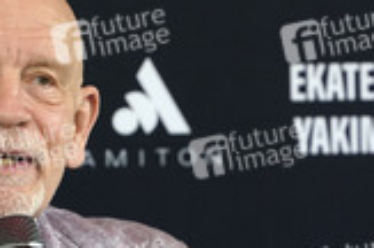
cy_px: 209
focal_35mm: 553
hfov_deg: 3.7
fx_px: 5734
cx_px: 279
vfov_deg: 2.5
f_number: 5.6
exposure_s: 1/100
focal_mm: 200
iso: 3200
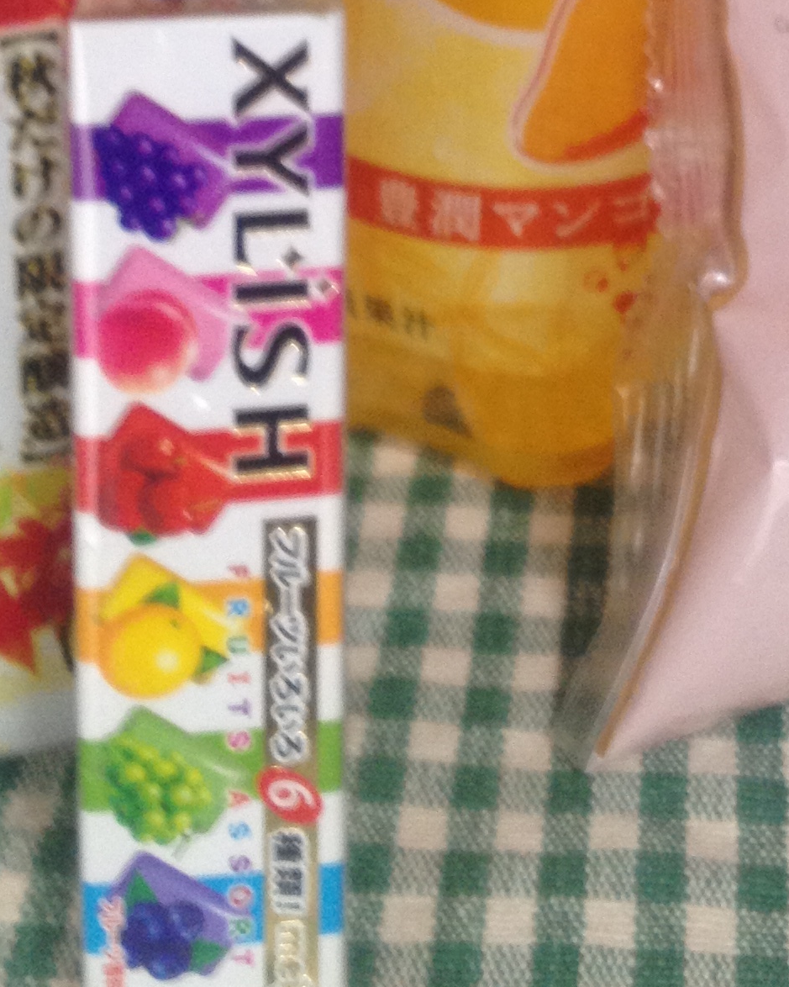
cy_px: -203
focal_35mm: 95
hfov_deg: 16.1
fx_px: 2773
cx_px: 611
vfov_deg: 19.0
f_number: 2.4
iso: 125
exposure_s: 1/20
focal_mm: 4.28
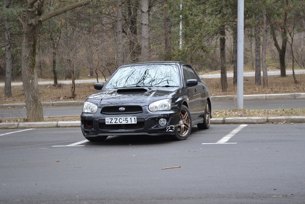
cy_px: 102
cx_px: 152
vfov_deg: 16.6
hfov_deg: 24.6
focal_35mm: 82
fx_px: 699
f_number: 5.6
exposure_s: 1/40
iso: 400
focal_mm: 55
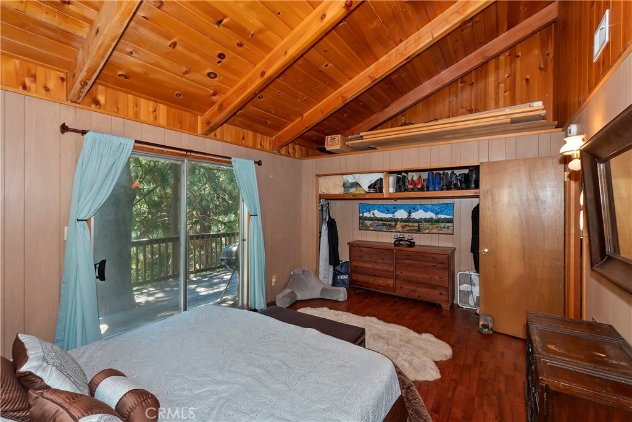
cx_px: 316
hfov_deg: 100.4
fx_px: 263
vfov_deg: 77.3
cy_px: 211
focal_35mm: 15
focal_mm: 10
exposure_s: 1/30
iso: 400
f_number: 8
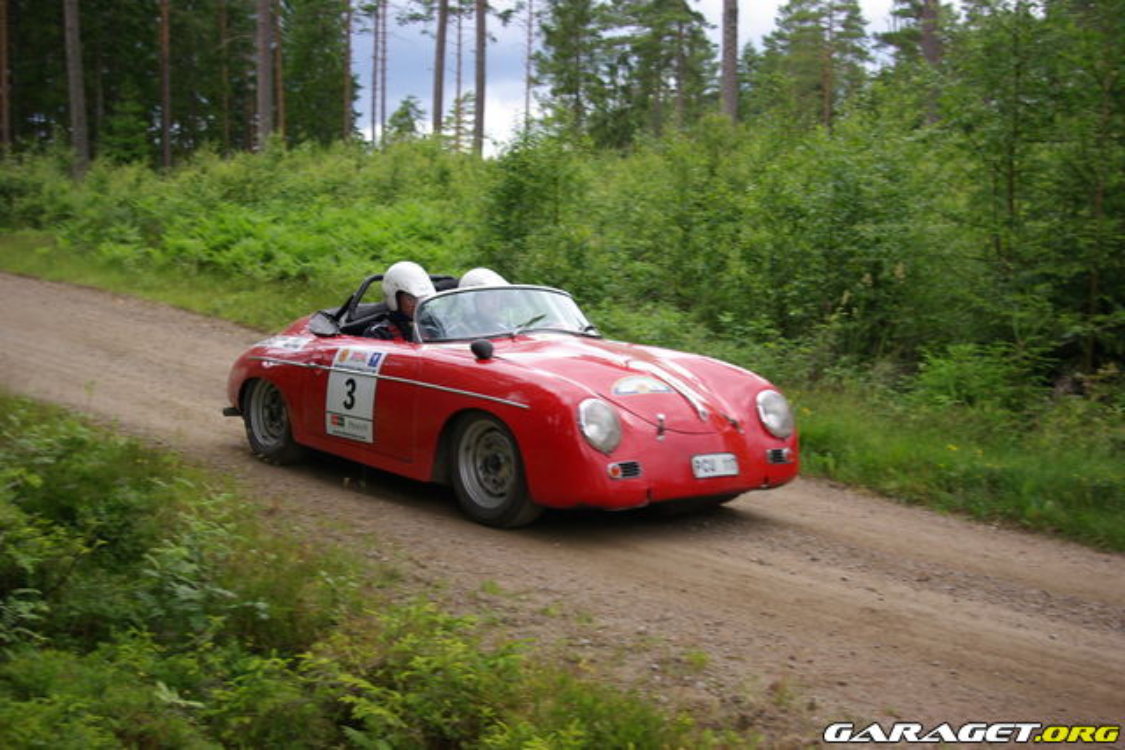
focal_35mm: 46
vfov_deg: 29.0
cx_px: 562
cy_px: 375
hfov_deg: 42.3
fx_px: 1453
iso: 200
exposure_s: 1/250
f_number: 4
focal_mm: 31
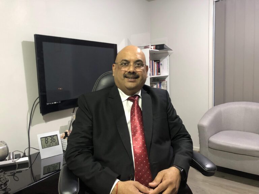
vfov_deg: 49.7
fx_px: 209
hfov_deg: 63.4
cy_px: 97
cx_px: 130
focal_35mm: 28
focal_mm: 3.99
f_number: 1.8
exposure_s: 1/17
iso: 100
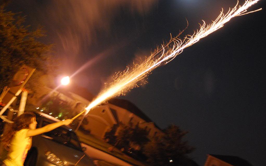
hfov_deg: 44.8
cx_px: 133
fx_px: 323
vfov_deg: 28.9
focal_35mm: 45
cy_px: 81
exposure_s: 1/3
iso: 1600
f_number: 3.5
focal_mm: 29
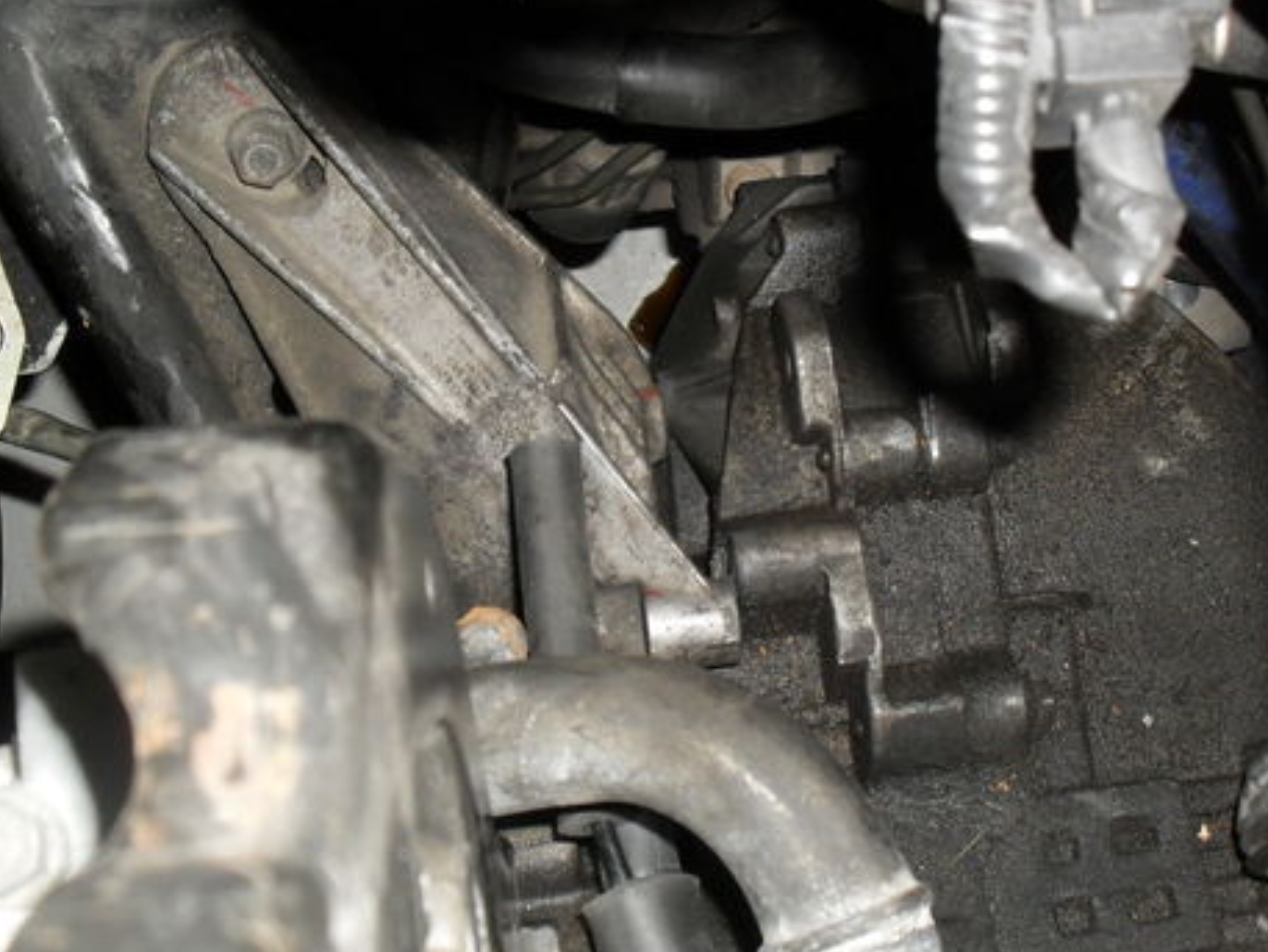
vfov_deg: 29.7
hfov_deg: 38.7
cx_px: 757
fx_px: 1795
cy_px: 541
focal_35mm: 49
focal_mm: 6.3
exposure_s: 1/45
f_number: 3.2
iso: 200
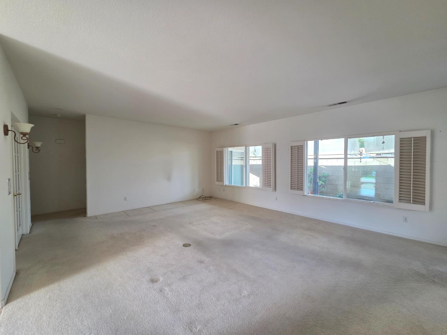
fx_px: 168
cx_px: 224
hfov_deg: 106.2
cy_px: 168
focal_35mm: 13
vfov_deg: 89.9
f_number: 2.2
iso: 160
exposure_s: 1/60
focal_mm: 2.2
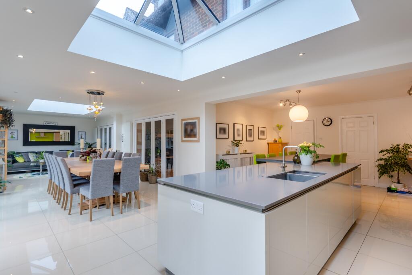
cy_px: 138
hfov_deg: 92.4
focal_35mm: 17
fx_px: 197
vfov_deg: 69.7
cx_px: 206
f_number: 8
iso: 100
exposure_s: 1/40
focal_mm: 11.5
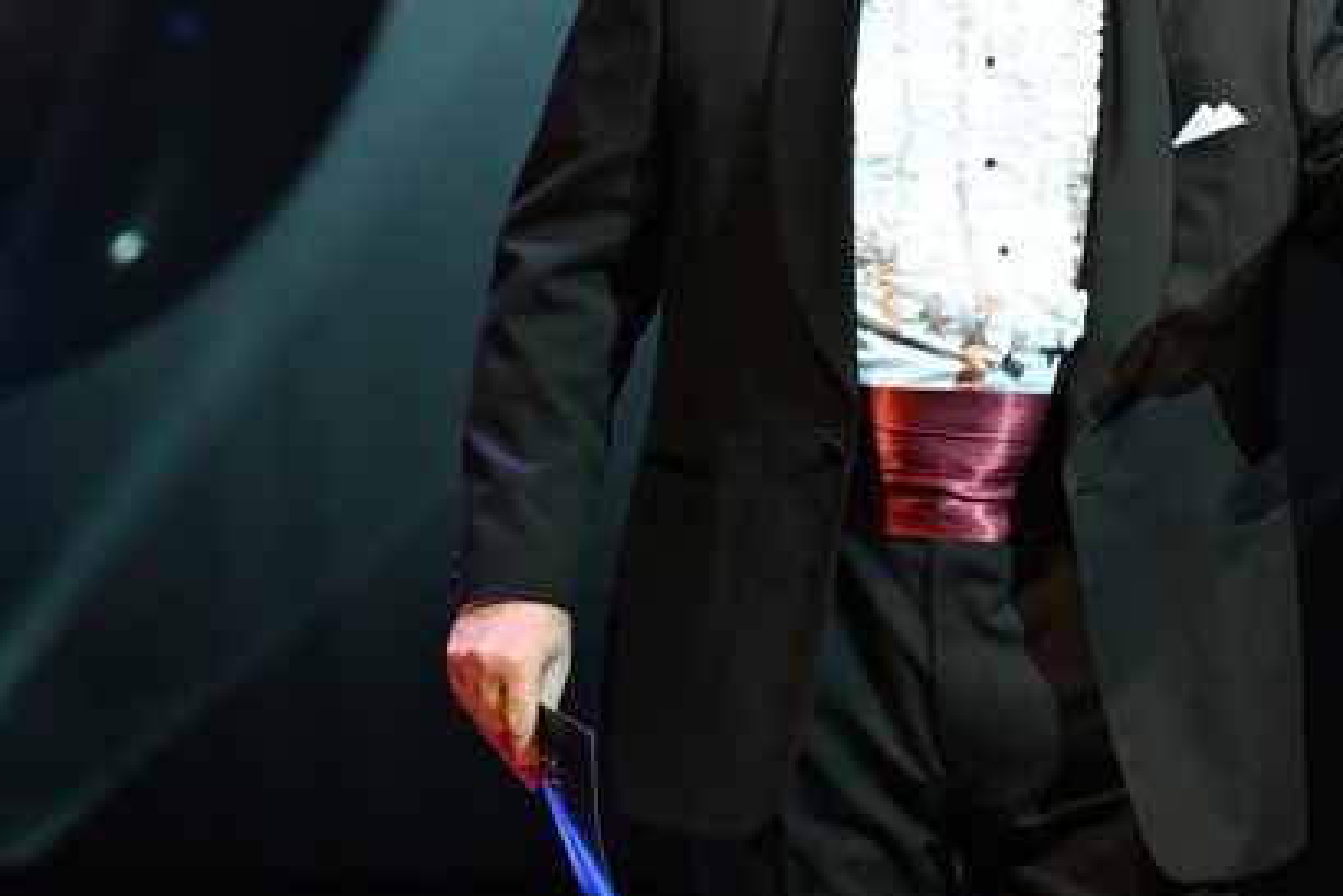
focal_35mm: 430
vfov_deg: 3.2
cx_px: 870
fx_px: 16046
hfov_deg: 4.8
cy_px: 230
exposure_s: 1/400
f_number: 3.5
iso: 4000
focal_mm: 170
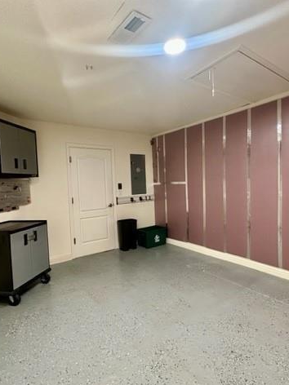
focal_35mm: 19
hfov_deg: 68.7
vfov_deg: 84.7
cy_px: 194
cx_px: 145
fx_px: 212
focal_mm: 2.22
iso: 640
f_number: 2.2
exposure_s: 1/60
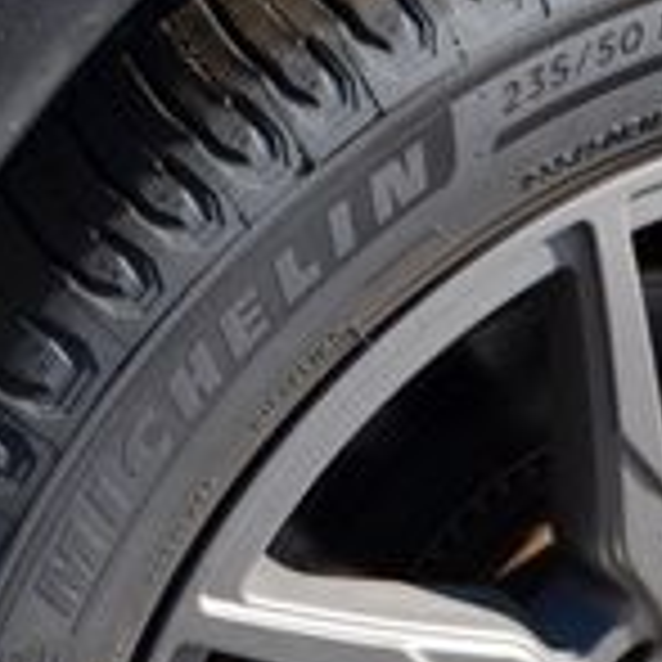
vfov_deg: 12.0
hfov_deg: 12.1
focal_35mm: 144
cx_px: 401
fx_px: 3116
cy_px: 603
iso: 200
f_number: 8
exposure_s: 1/200
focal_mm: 26
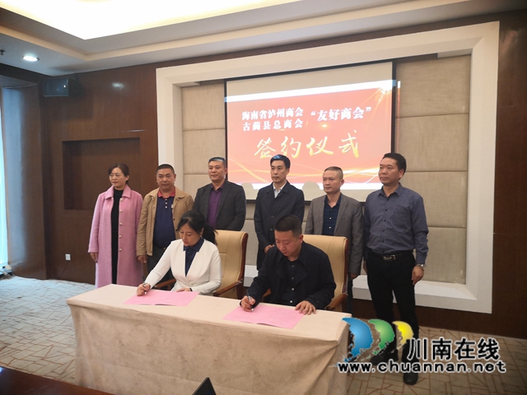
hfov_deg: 67.3
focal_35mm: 26
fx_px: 396
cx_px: 264
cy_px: 198
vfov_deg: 53.1
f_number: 1.8
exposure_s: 1/30
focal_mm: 4.75
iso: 250
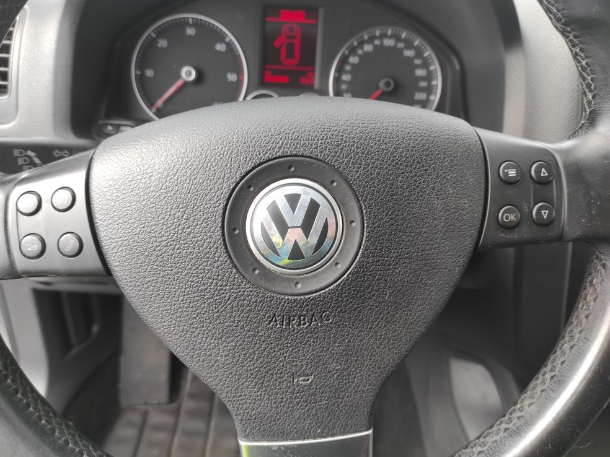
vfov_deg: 53.1
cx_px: 299
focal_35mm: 26
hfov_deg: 67.3
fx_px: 458
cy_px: 222
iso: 100
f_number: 1.89
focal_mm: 5.43
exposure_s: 1/121
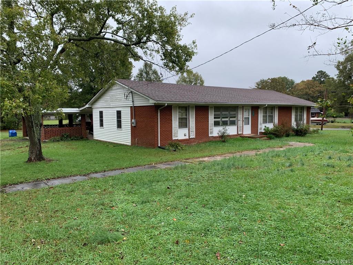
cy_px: 132
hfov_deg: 67.3
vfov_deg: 53.1
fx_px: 265
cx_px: 176
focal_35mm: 26
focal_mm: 4.25
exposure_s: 1/849
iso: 25
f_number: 1.8
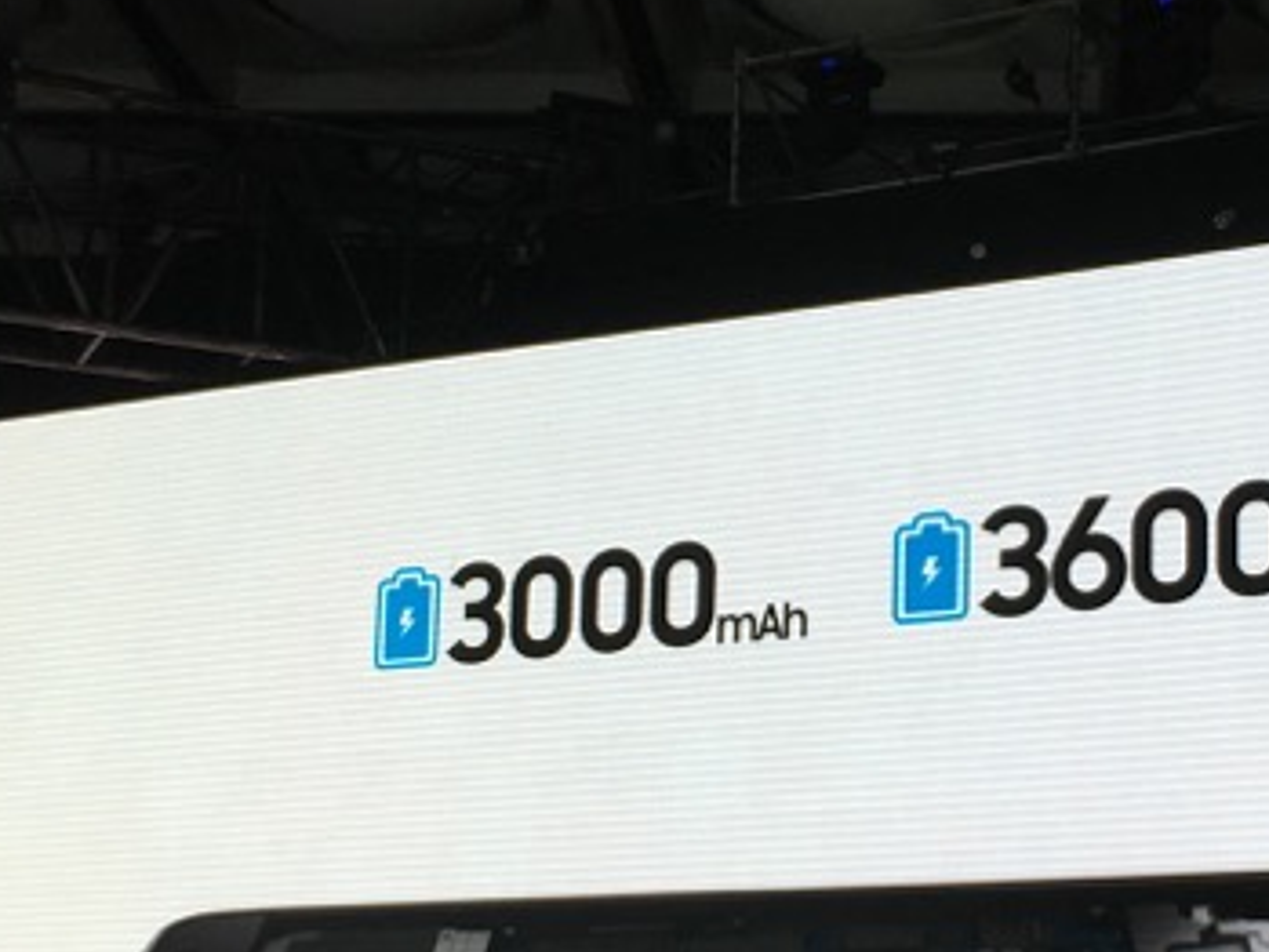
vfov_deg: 17.7
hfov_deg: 23.5
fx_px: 3044
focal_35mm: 83
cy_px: 665
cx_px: 836
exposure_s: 1/100
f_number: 2.2
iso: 25
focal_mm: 4.15
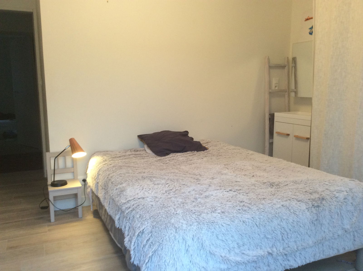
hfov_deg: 56.9
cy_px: 136
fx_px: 335
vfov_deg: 44.1
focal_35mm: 32
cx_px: 182
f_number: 2.4
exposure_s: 1/25
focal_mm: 3.3
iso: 100
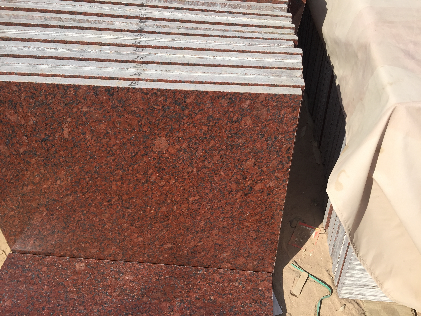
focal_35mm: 29
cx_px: 210
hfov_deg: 61.7
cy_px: 158
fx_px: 353
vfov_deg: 48.2
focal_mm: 4.15
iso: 32
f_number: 2.2
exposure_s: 1/1582
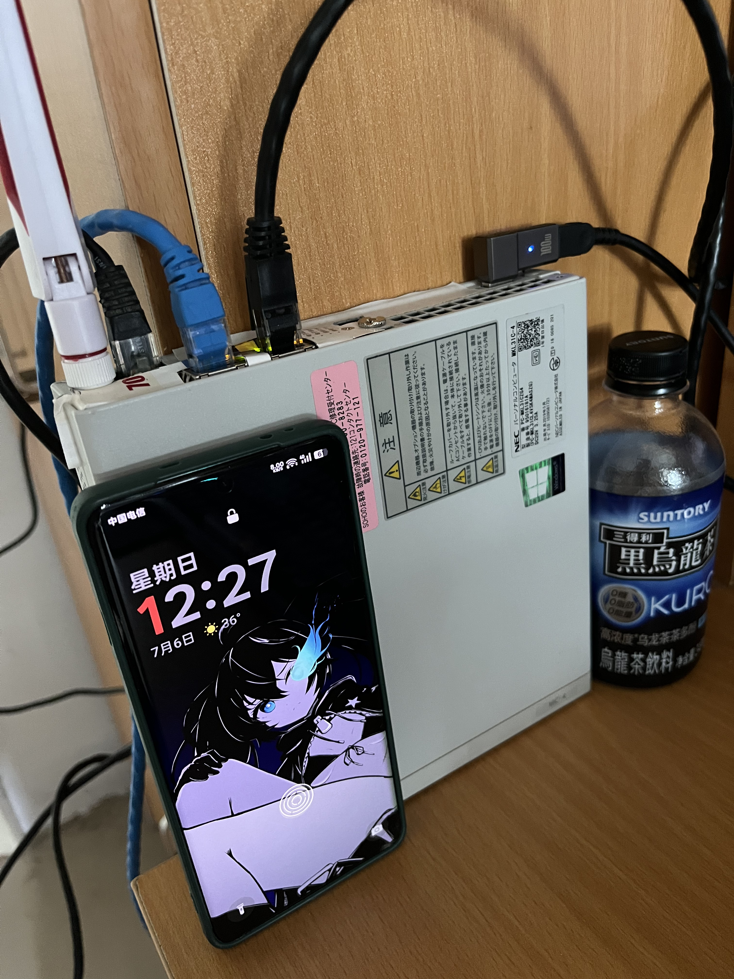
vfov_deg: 67.3
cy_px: 490
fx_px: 735
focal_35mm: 26
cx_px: 367
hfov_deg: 53.1
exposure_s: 1/30
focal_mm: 5.1
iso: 640
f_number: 1.6
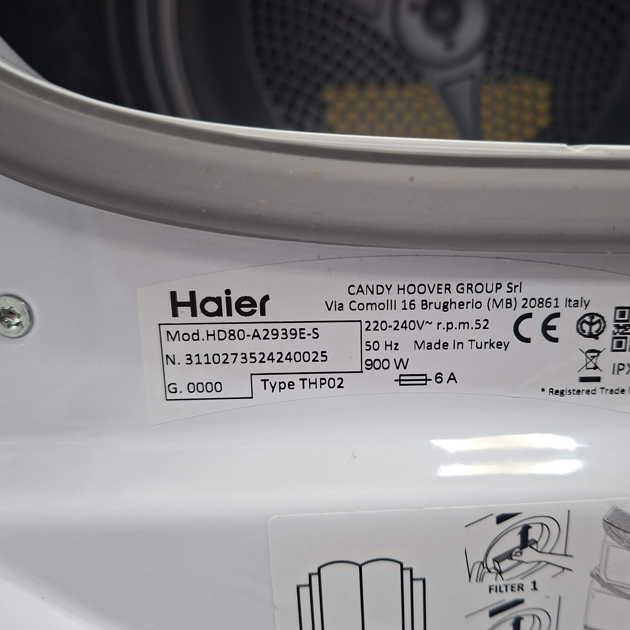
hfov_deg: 57.0
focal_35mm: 28
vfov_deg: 57.3
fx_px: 577
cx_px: 371
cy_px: 318
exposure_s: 1/50
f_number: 1.8
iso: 320
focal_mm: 5.54
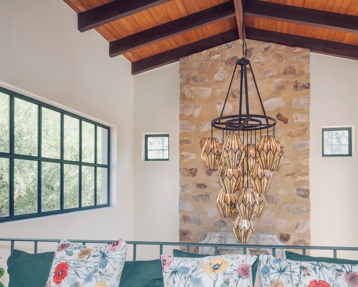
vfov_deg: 52.9
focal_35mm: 27
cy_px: 182
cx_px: 222
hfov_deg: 63.7
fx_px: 284
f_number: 20
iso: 400
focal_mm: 17.5
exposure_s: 1/6
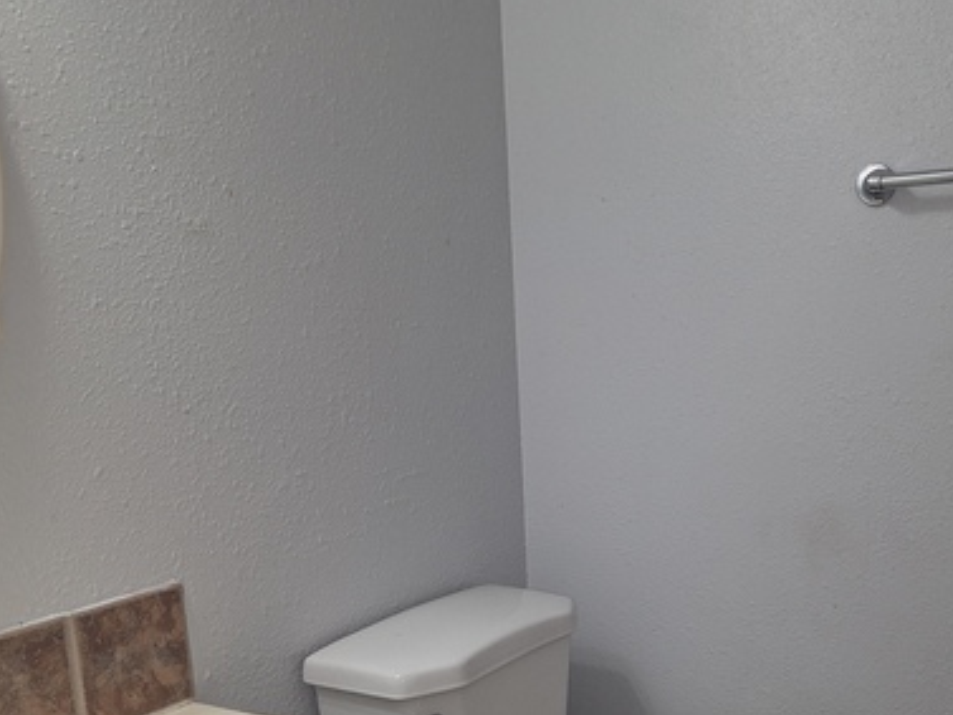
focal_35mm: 39
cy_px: 561
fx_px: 1074
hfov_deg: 47.4
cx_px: 592
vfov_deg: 35.8
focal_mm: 5.54
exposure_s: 1/40
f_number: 1.8
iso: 64
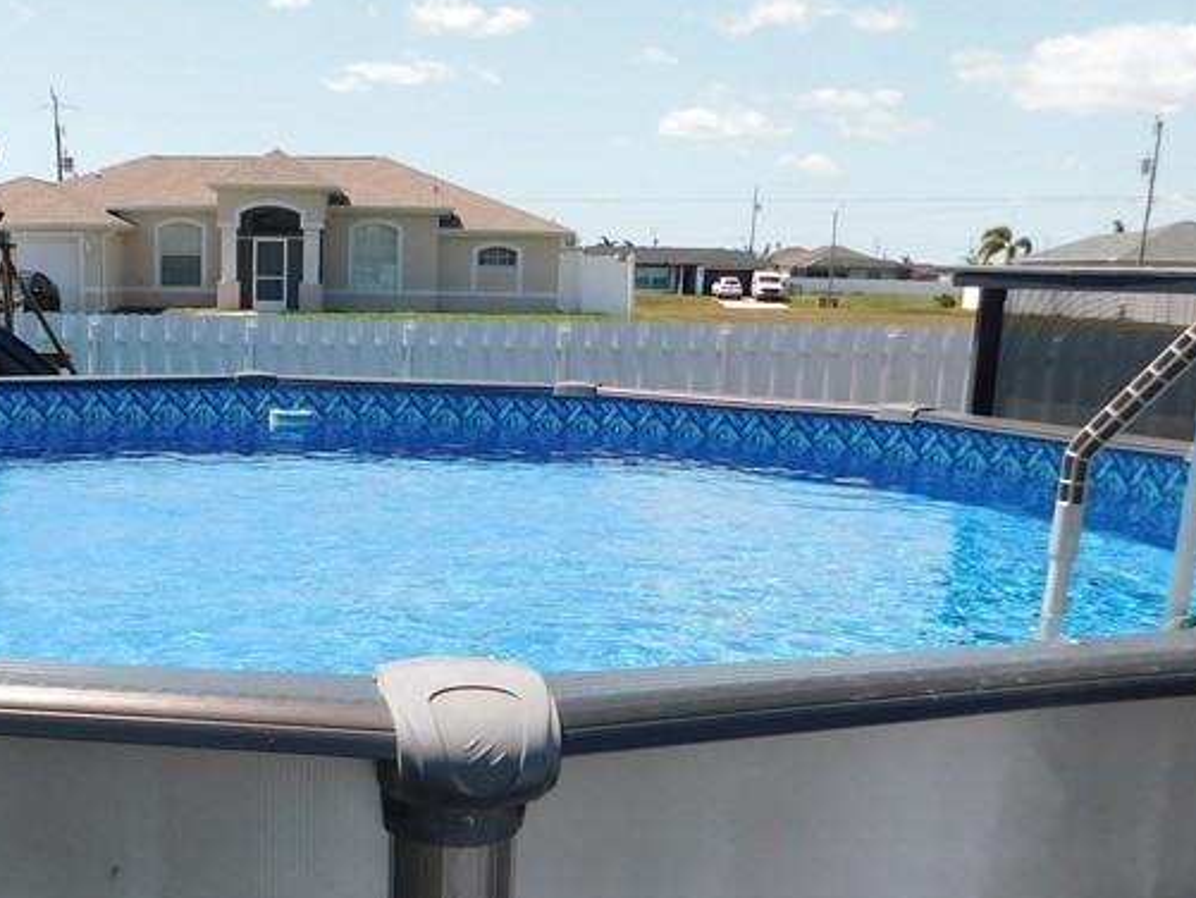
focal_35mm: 47
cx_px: 277
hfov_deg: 39.2
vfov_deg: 30.4
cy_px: 666
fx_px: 1624
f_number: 6
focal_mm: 4
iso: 125
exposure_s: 1/400
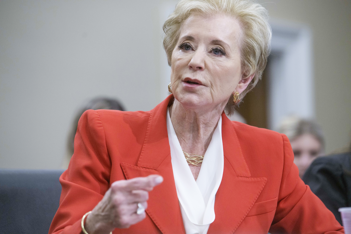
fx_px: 1755
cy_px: 117
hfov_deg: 11.4
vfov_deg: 7.6
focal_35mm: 180
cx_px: 176
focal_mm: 180
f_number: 4.5
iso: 1600
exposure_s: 1/250
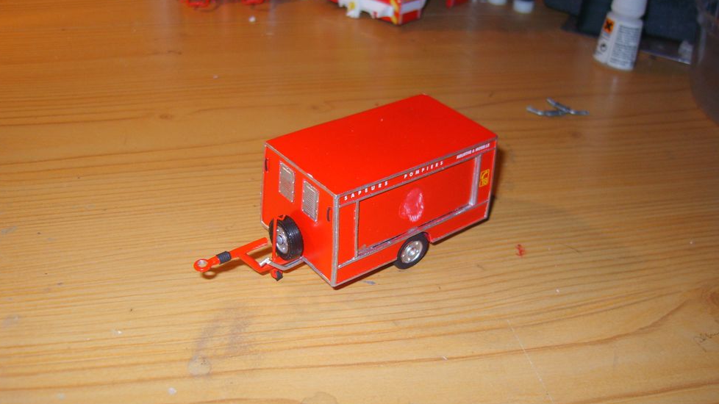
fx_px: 743
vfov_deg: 30.4
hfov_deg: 51.6
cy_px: 220
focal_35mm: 39
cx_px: 357
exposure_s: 1/30
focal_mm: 7.4
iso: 100
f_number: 2.8
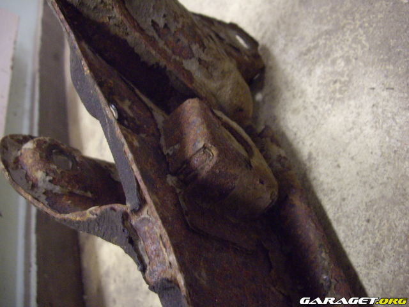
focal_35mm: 38
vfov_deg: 37.7
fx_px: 449
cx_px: 204
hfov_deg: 49.0
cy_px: 154
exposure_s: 1/25
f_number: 2.8
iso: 400
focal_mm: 7.9
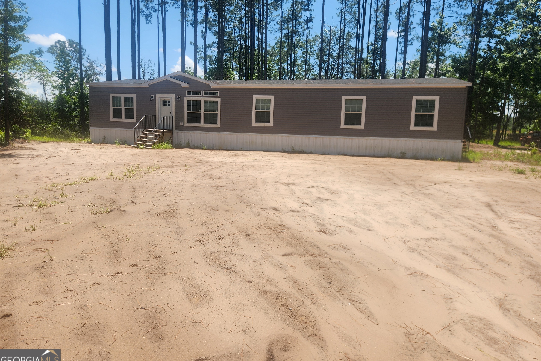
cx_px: 271
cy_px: 166
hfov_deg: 73.7
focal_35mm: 24
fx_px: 361
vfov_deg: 53.1
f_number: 1.8
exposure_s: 1/1358
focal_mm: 5.4
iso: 20
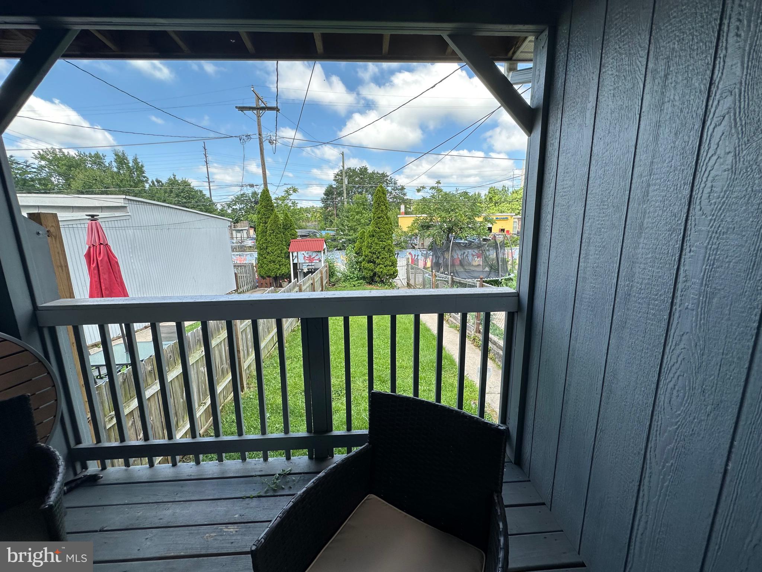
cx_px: 381
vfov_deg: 85.7
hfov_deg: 102.1
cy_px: 286
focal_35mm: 14
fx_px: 308
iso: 40
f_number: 2.2
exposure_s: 1/463
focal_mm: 2.22
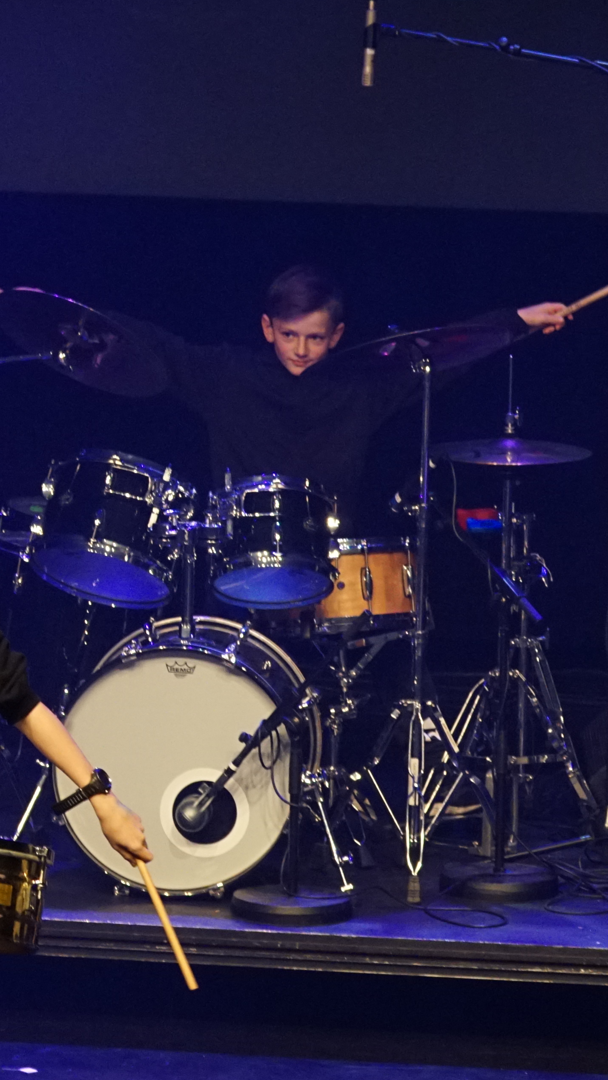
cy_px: 493
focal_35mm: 260
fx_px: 7450
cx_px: -217
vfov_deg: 8.3
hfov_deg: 4.7
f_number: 6.3
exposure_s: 1/60
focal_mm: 70
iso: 1600
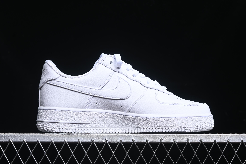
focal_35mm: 75
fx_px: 512
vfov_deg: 18.2
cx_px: 123
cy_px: 82
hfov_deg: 27.0
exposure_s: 1/60
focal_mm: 50
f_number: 6.3
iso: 160
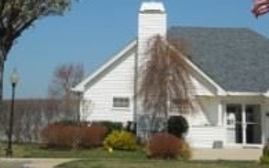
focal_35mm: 81
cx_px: 114
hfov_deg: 25.5
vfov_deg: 15.6
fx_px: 594
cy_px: -22
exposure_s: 1/500
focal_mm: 5.6
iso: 100
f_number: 7.2
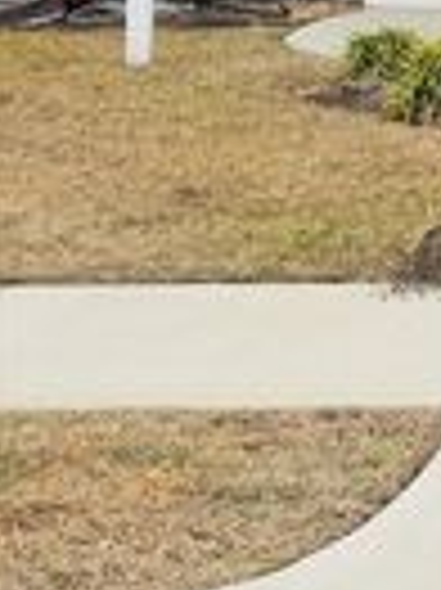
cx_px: 1116
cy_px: -214
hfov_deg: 7.8
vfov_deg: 11.1
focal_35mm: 173
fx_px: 2943
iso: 100
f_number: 1.78
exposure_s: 1/1965
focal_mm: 6.86
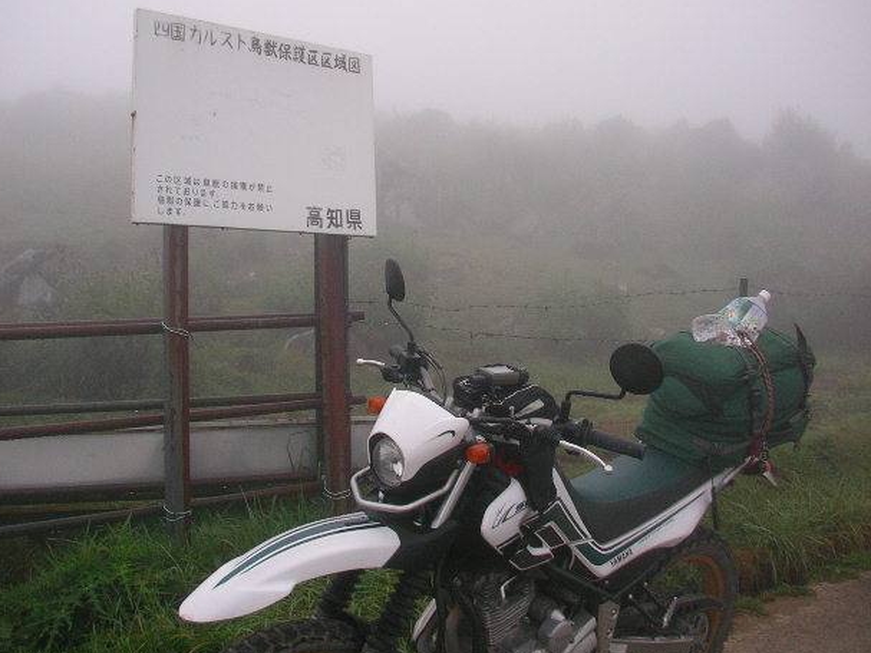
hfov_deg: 47.9
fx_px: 981
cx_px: 413
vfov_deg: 36.8
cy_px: 317
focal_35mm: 39
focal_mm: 5.7
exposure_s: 1/40
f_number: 2.8
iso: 100
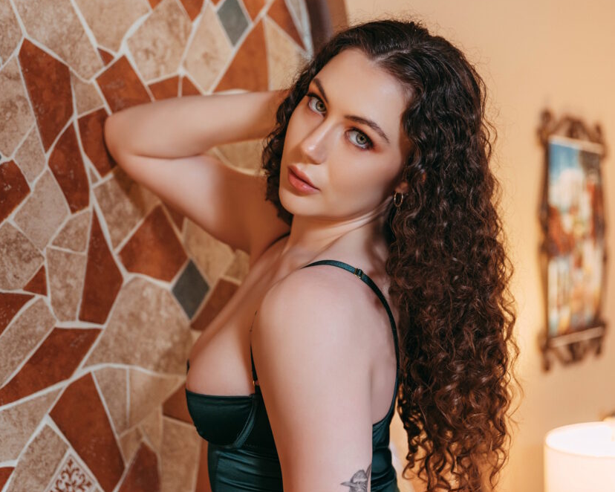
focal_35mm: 65
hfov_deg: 29.1
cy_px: 243
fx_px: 1183
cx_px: 319
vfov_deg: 23.5
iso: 800
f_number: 2.8
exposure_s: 1/200
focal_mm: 56
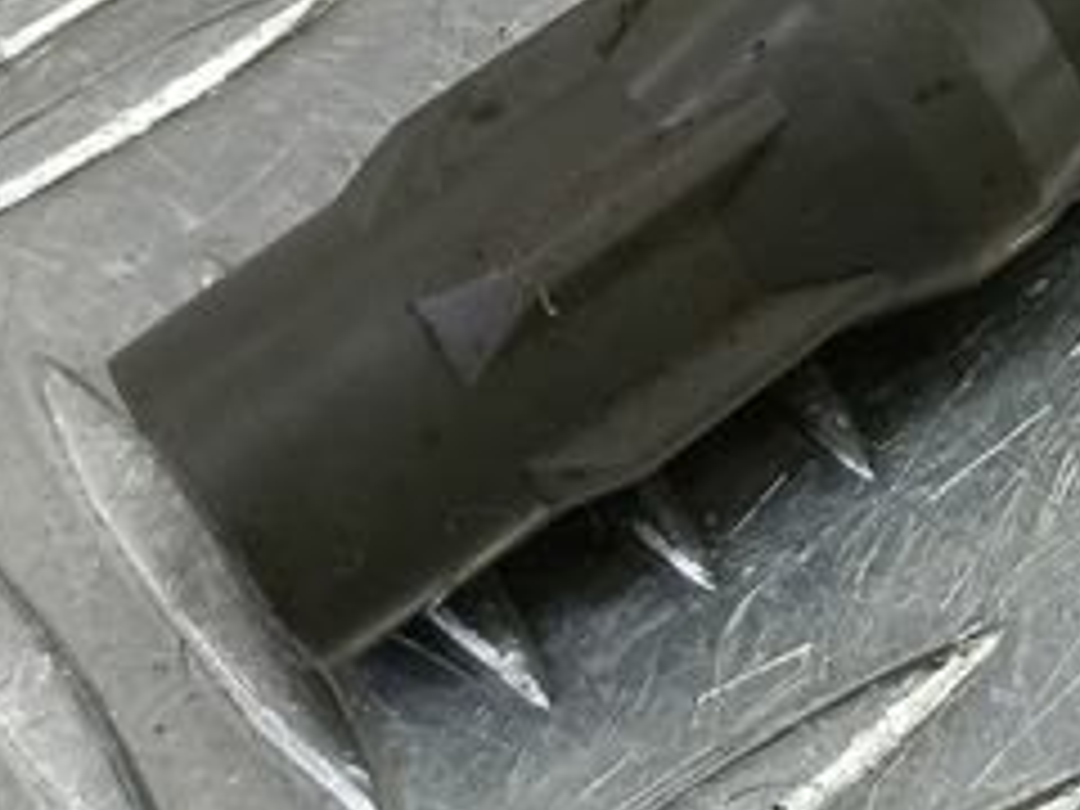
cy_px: -513
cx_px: 1629
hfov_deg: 17.9
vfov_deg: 13.9
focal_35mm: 98
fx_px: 3058
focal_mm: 4.11
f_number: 1.6
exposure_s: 1/50
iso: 119
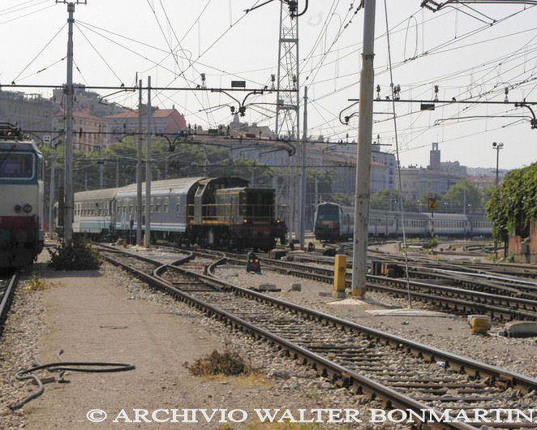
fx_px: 1892
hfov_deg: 16.2
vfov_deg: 13.0
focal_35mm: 119
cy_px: 215
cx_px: 246
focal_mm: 70
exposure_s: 1/750
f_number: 9.5
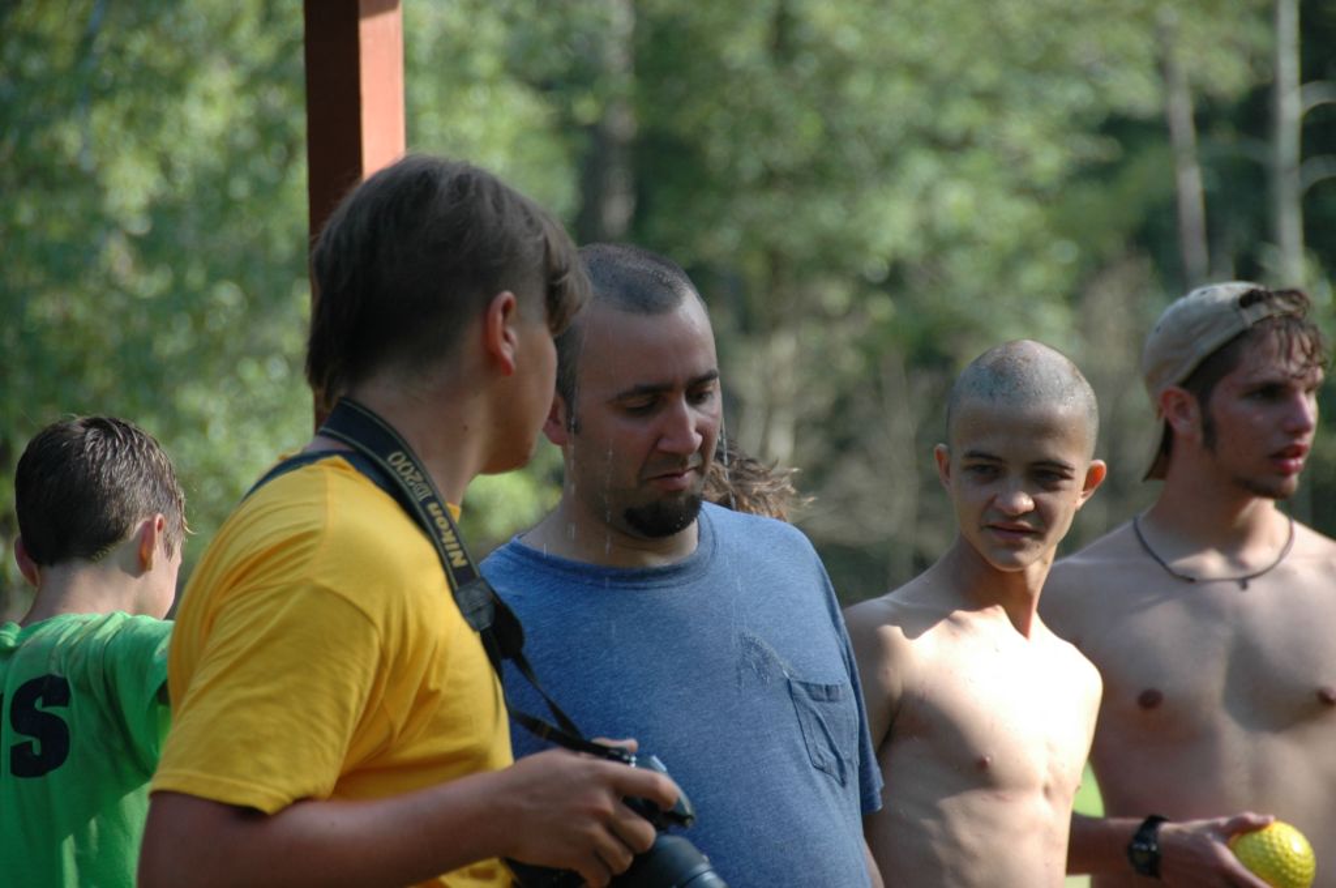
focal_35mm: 300
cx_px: 668
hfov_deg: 6.9
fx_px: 11119
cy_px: 444
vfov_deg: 4.6
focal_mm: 200
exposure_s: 1/160
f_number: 5.6
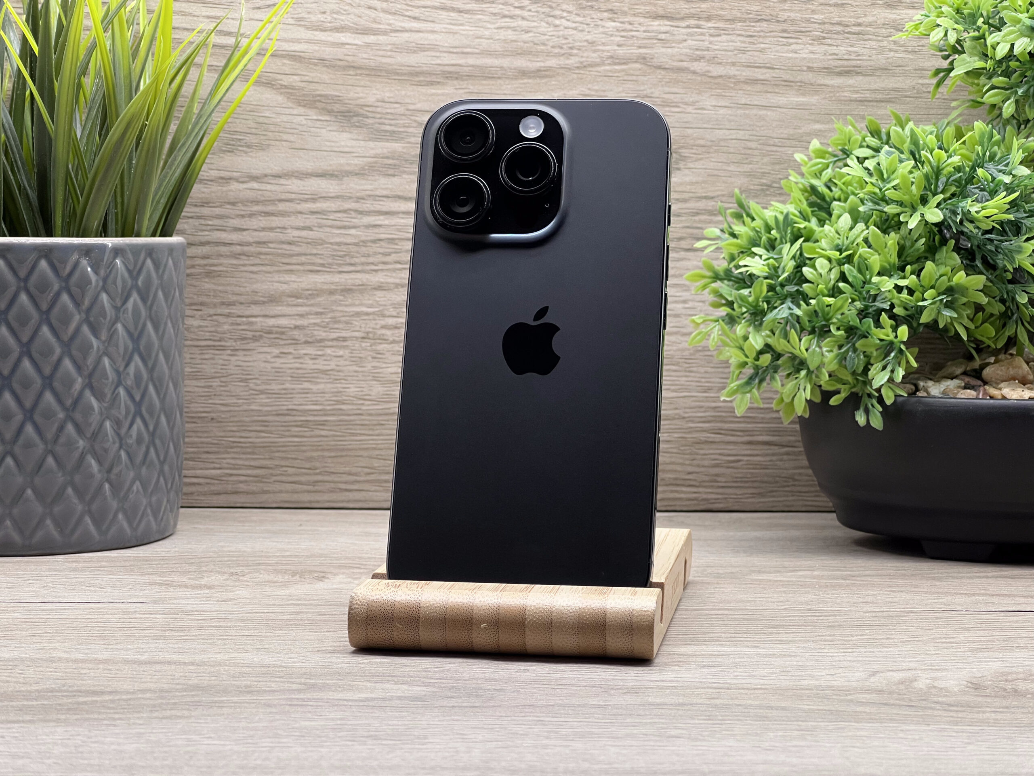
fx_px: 2300
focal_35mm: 77
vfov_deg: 19.1
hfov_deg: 25.3
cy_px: 388
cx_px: 517
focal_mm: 9
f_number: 2.8
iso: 100
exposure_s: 1/100
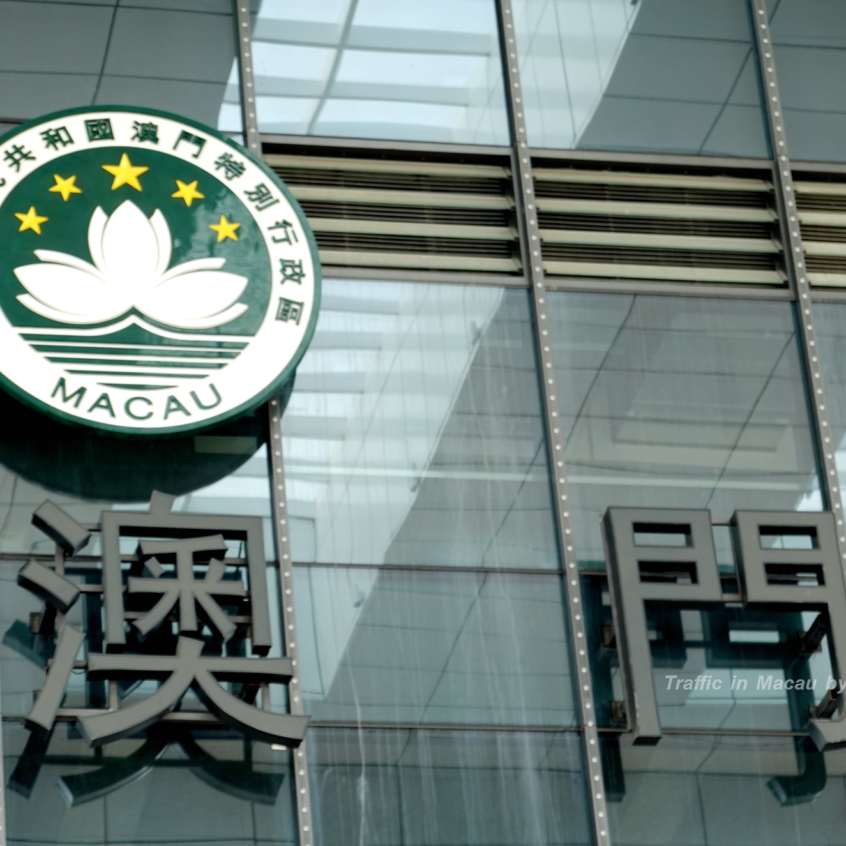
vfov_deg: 12.8
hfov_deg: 12.8
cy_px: 424
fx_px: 3760
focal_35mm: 136
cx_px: 386
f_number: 4
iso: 125
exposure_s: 1/125
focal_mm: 38.86
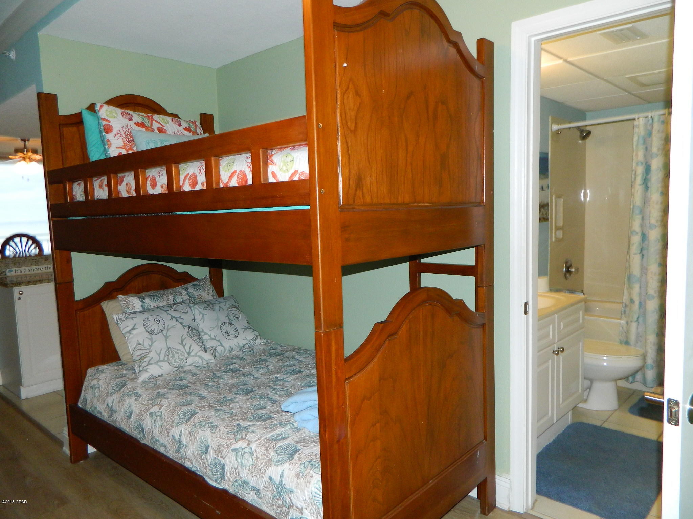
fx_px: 500
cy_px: 260
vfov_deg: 54.9
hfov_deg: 69.4
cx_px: 346
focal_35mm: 25
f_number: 3.1
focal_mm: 4.5
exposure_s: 1/30
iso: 200
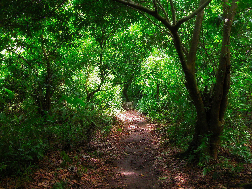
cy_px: 94
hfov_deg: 52.6
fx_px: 255
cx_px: 126
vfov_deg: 40.7
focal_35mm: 35
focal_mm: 8.9
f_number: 3.2
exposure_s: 1/30
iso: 100
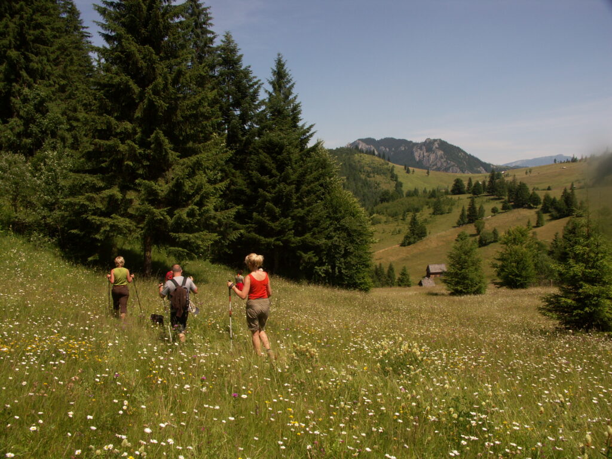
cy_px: 230
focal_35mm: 28
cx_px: 306
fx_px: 495
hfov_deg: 63.4
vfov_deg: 49.7
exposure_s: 1/400
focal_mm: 7.2
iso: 64
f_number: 7.1
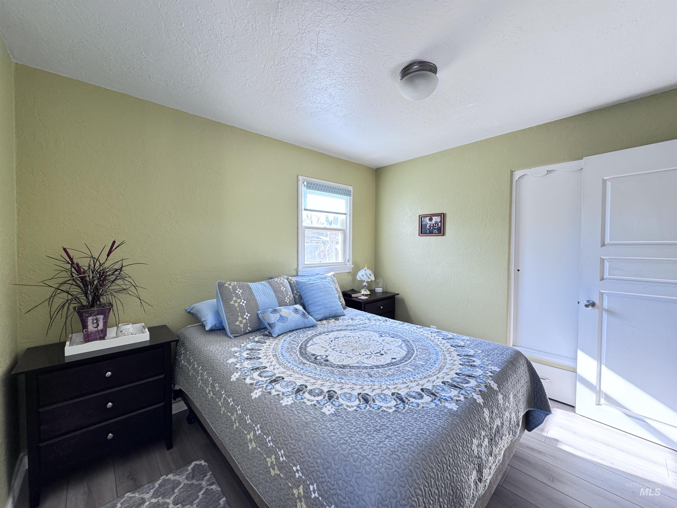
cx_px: 338
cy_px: 254
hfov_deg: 102.1
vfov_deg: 85.7
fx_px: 274
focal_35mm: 14
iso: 250
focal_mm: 2.22
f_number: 2.2
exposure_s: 1/99
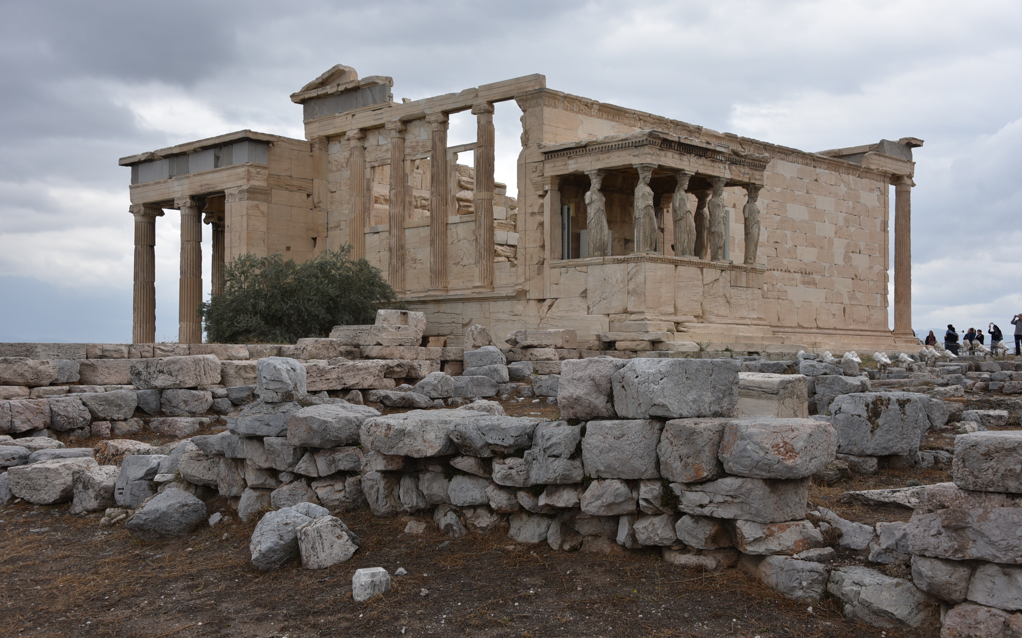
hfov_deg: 44.4
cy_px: 330
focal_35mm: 45
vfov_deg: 28.6
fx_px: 1253
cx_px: 512
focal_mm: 44
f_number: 8
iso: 200
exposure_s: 1/250
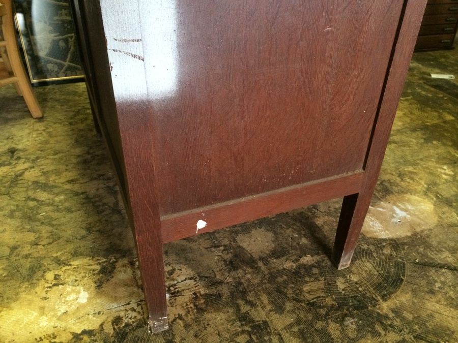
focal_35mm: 30
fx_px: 397
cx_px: 229
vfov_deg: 46.8
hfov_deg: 60.0
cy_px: 172
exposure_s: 1/30
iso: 320
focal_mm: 4.12
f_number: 2.2
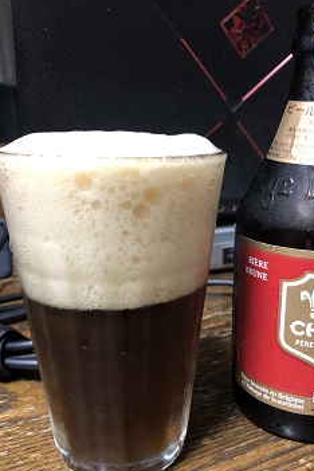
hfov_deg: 38.6
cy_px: 250
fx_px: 445
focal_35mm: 34
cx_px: 196
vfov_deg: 55.8
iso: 100
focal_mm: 3.99
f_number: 1.8
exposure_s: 1/10
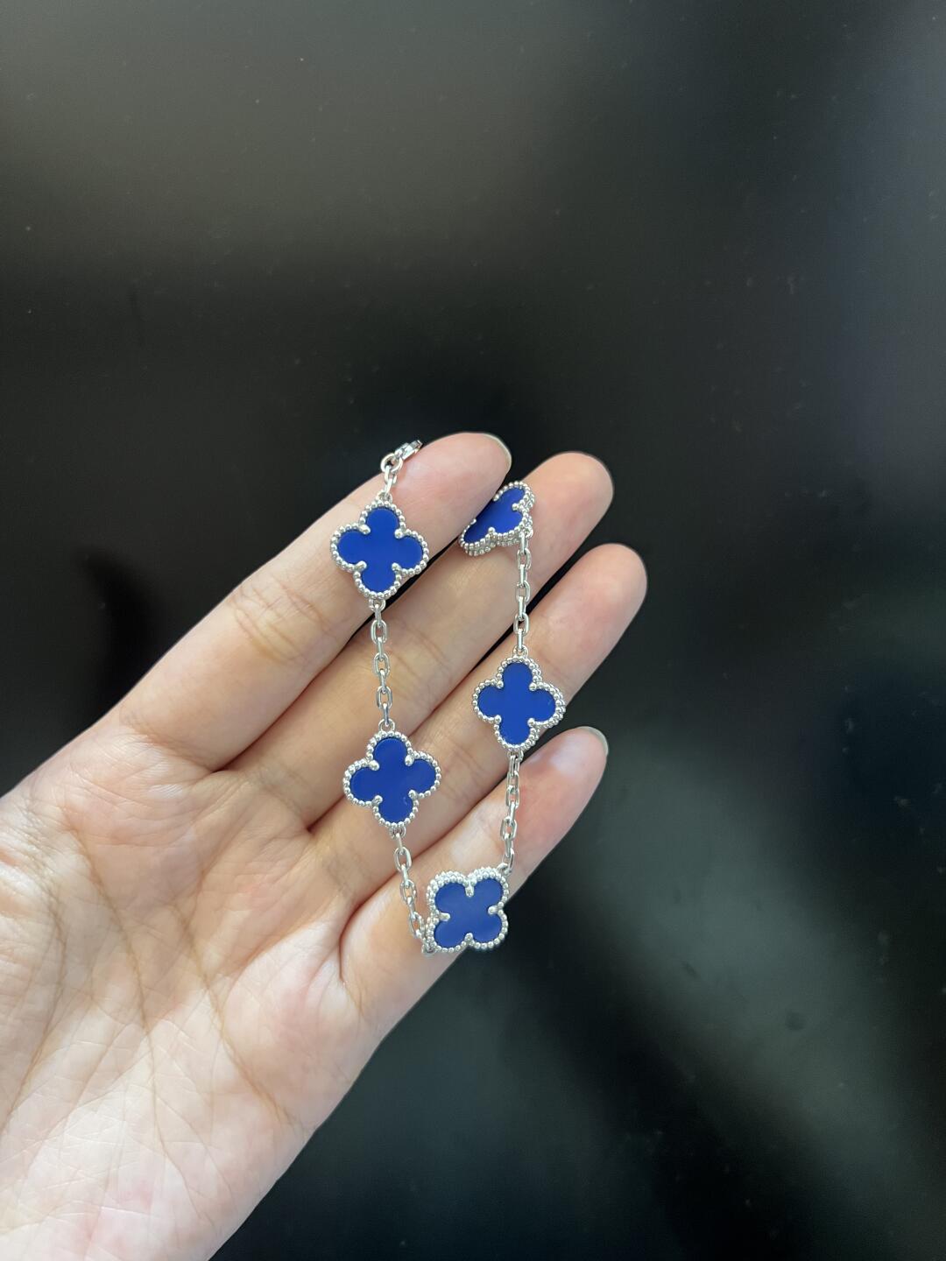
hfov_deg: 53.1
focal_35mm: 26
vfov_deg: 67.3
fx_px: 947
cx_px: 473
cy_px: 630
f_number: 1.5
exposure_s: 1/50
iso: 500
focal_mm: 5.7
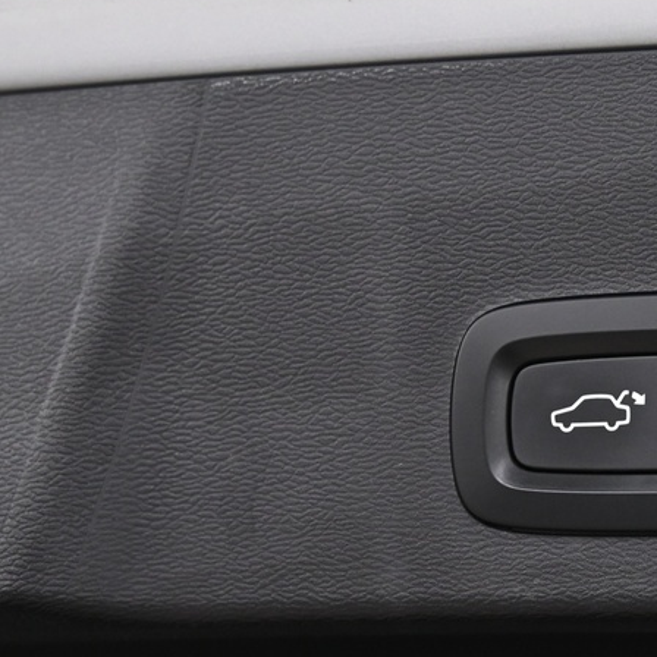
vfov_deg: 14.7
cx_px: 827
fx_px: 2512
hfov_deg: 14.3
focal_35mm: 117
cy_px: 606
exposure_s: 1/100
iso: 2000
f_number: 4
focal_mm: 38
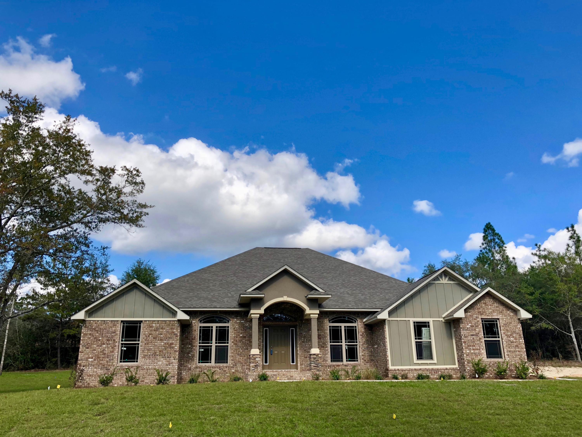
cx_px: 291
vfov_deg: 49.7
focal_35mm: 28
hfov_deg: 63.4
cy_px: 218
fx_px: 471
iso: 20
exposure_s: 1/571
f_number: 1.8
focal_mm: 4
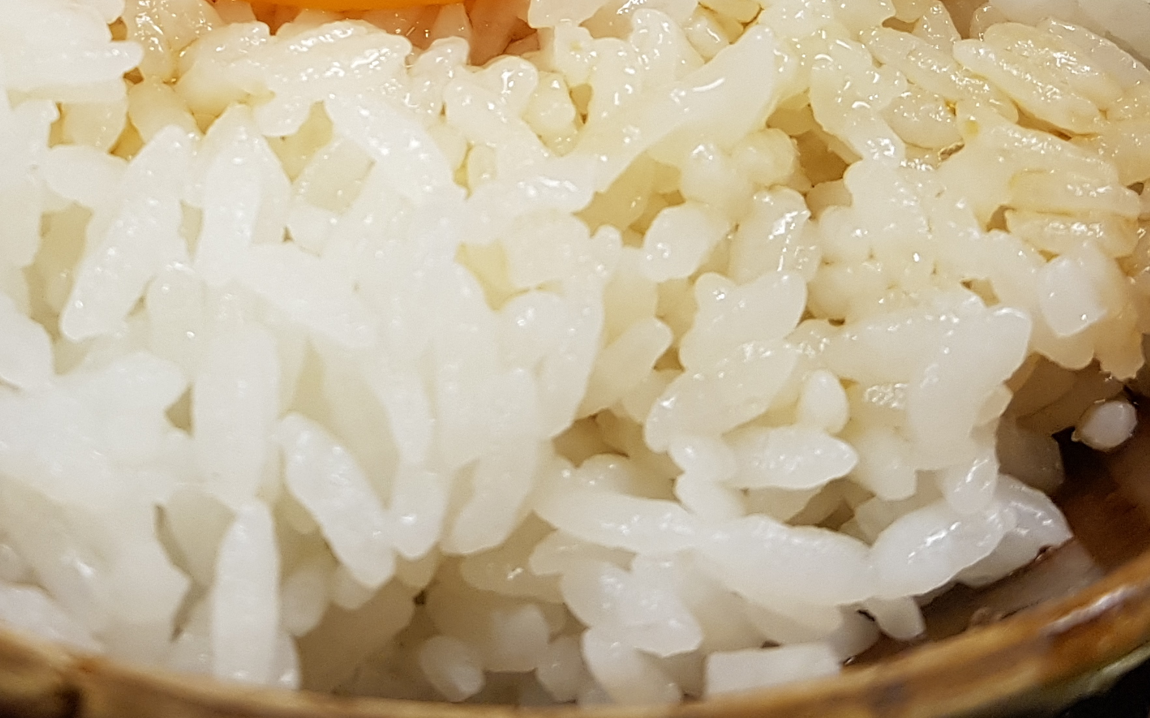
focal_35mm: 63
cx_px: 396
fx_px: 1974
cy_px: -170
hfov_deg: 32.2
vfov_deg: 19.3
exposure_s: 1/60
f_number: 1.7
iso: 100
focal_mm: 4.2
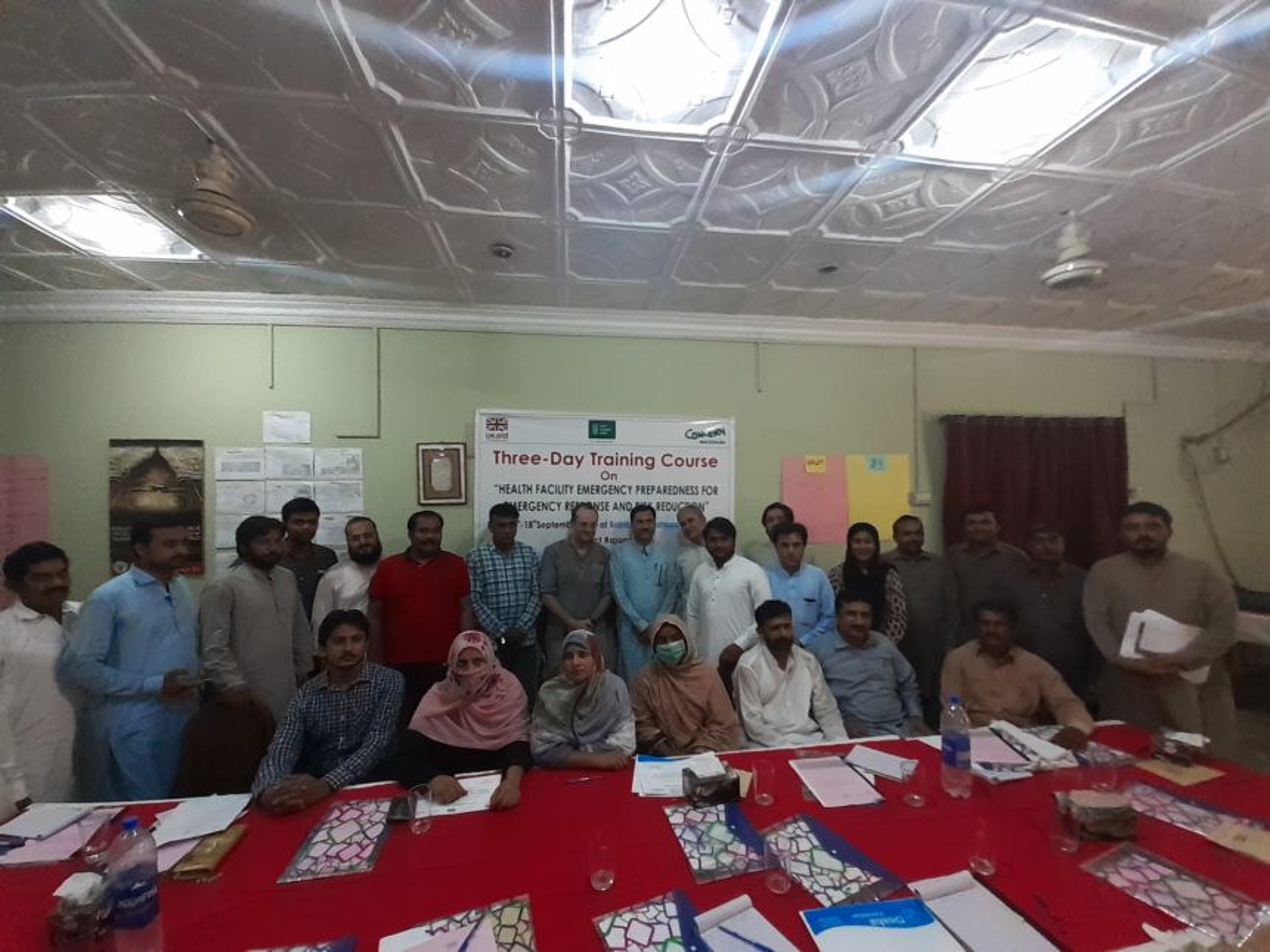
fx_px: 477
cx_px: 635
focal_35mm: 13
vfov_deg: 89.9
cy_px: 476
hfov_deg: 106.2
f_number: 2.2
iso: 250
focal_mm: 1.13
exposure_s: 1/25
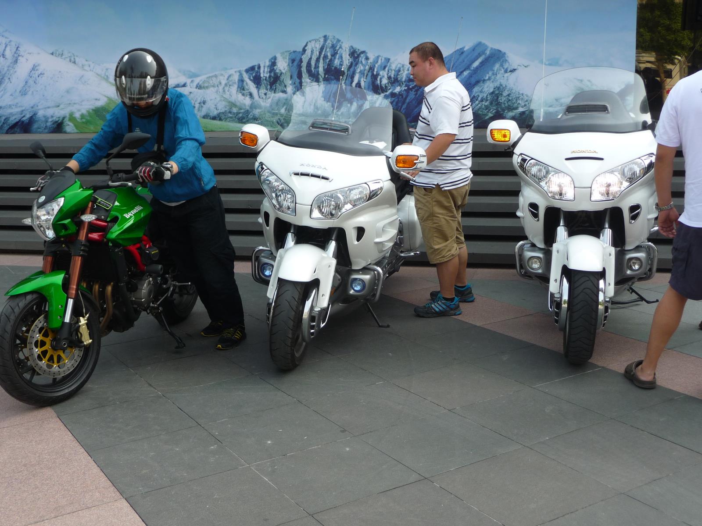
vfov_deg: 33.6
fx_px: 872
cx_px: 351
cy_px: 263
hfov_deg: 43.9
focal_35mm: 43
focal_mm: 7.1
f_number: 4
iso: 100
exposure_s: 1/200
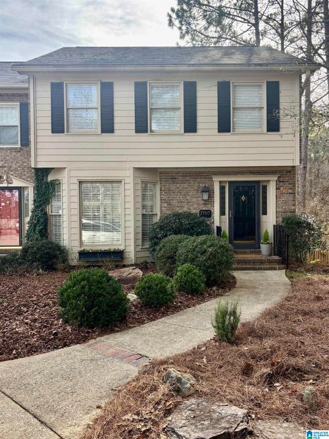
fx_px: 330
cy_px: 220
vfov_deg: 67.3
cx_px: 164
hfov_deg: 53.0
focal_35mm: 26
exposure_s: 1/732
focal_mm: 5.96
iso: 50
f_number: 1.6
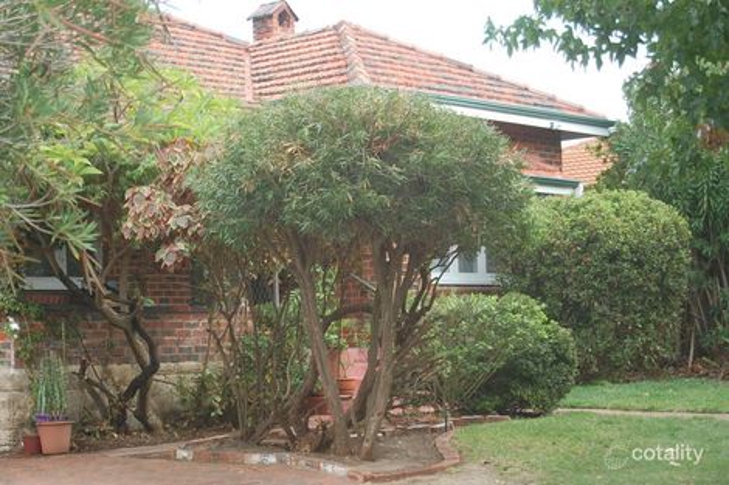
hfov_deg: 24.6
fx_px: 1670
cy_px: 242
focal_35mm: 82
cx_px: 364
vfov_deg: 16.5
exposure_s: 1/125
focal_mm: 55
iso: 200
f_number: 5.6
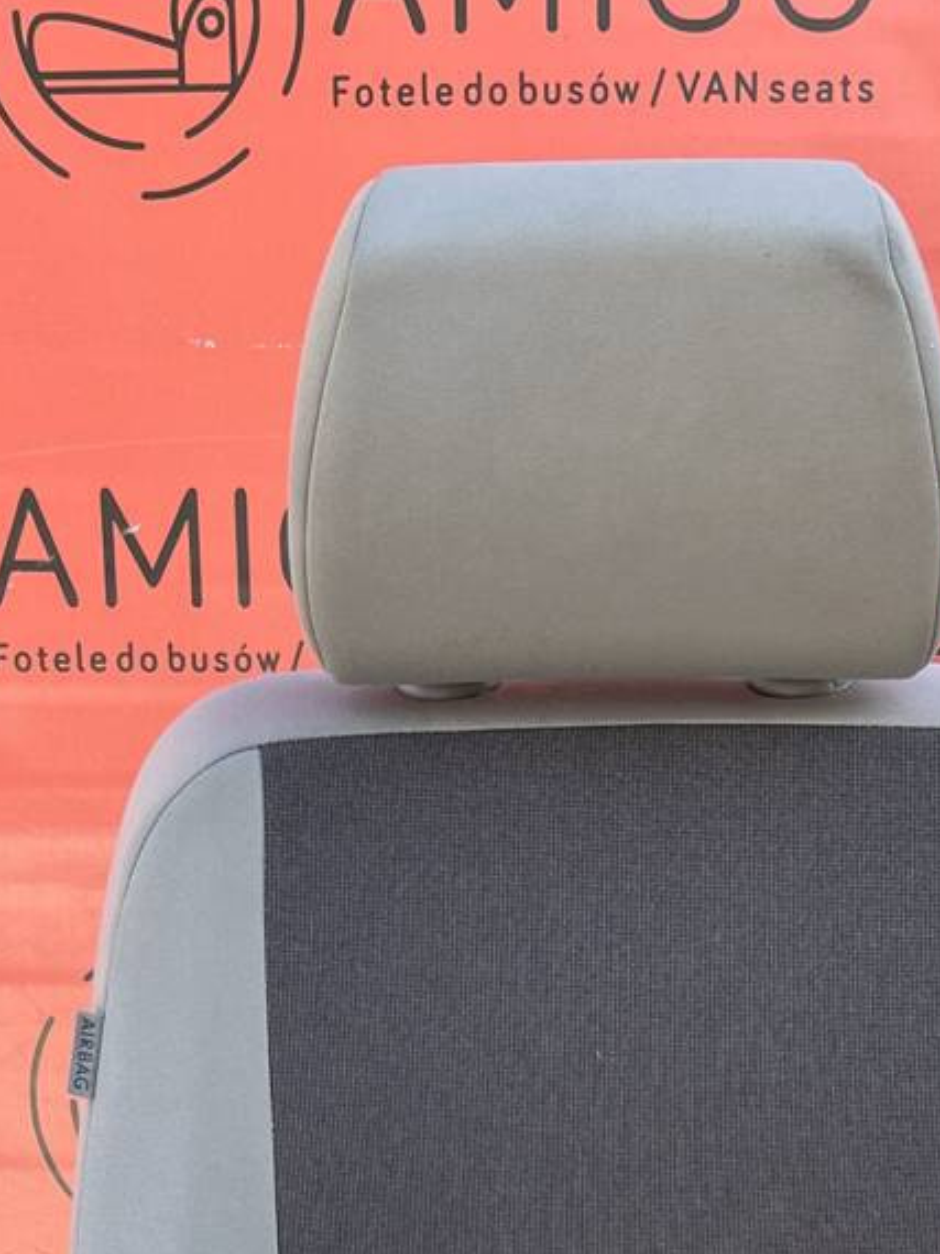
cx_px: 599
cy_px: 1720
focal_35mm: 73
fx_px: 2645
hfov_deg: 20.1
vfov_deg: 23.1
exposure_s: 1/122
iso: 40
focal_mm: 5.1
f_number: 1.6
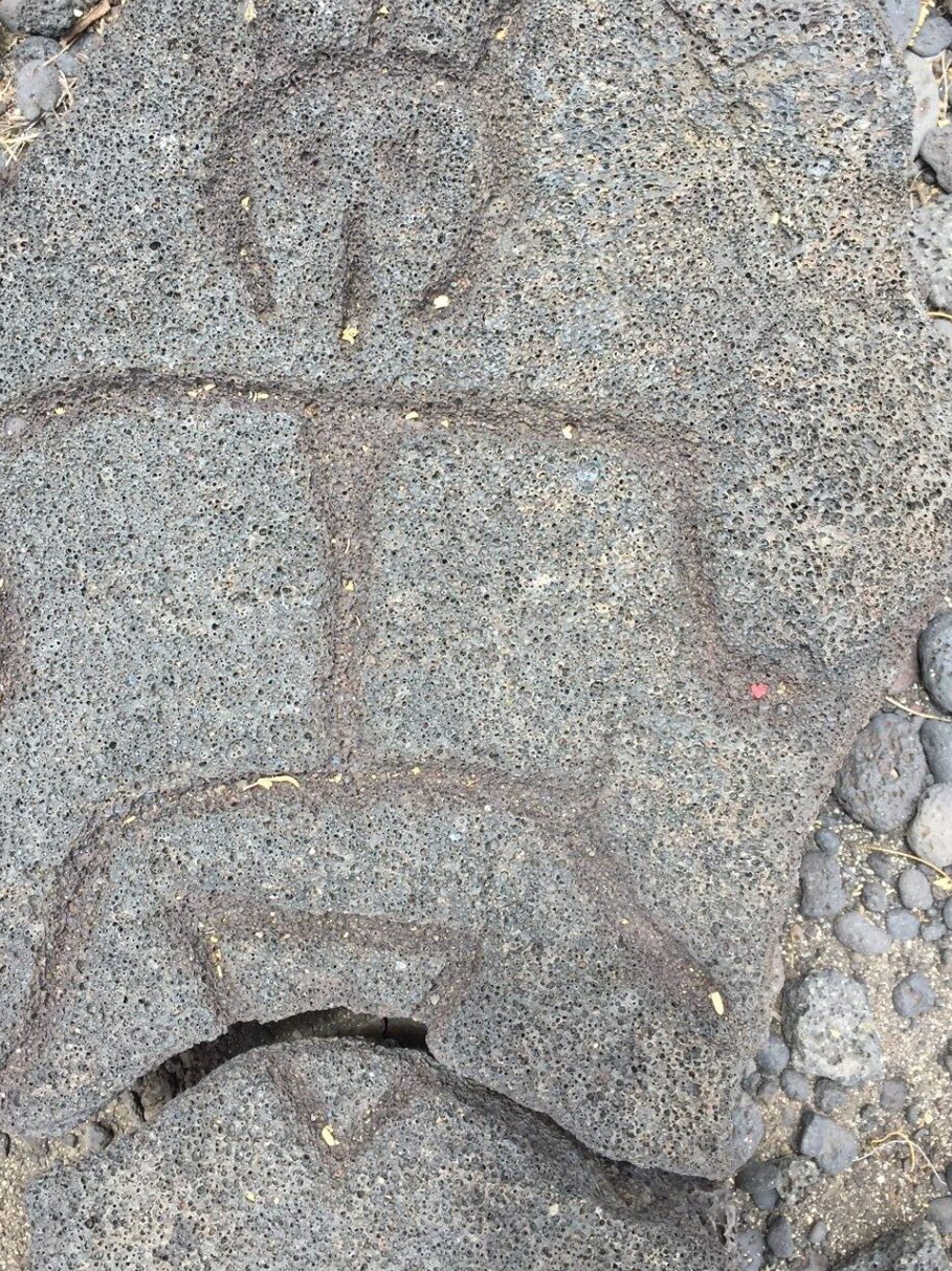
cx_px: 388
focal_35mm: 37
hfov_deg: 38.5
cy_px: 577
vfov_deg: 50.1
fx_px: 1357
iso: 32
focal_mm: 4.15
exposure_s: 1/694
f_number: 2.2
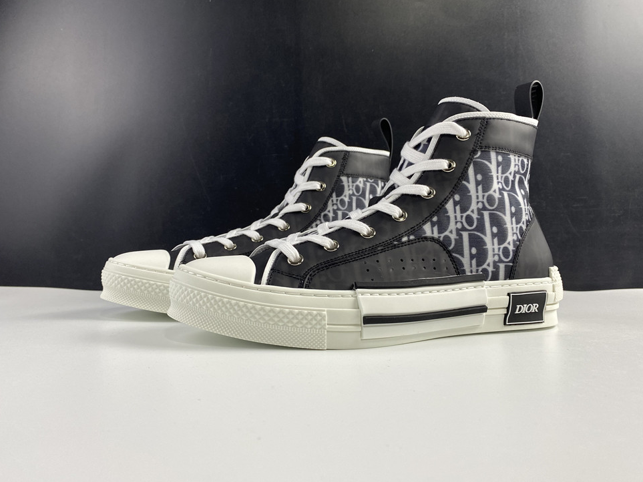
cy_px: 236
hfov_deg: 65.3
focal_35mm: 27
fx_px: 501
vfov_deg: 51.3
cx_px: 330
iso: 80
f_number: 1.8
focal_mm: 4.25
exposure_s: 1/100
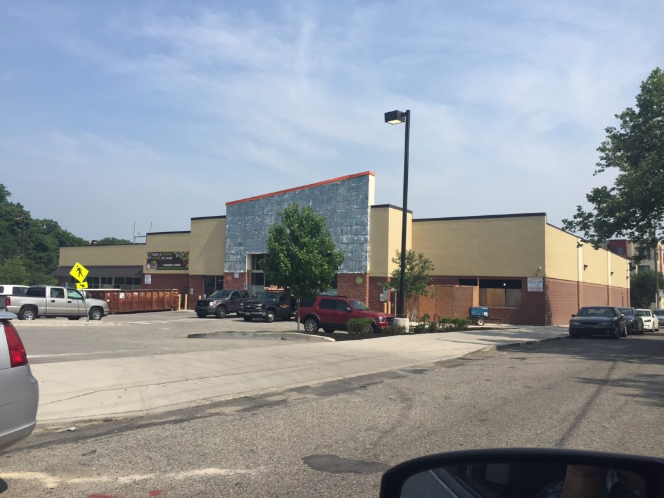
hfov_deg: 61.7
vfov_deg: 48.2
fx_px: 556
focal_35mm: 29
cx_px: 332
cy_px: 249
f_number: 2.2
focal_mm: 4.15
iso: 32
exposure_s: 1/2326
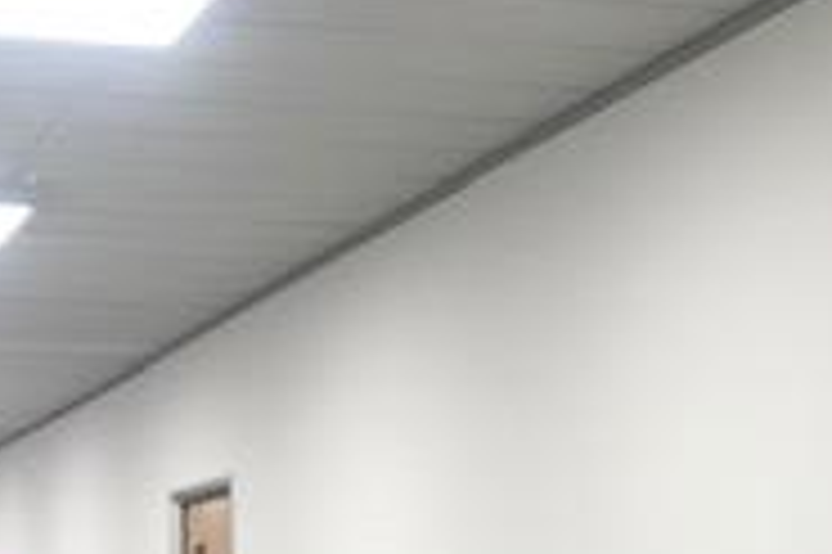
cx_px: 324
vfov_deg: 12.6
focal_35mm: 101
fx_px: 2332
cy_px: 910
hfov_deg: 20.2
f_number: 1.8
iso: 32
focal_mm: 3.99
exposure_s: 1/50
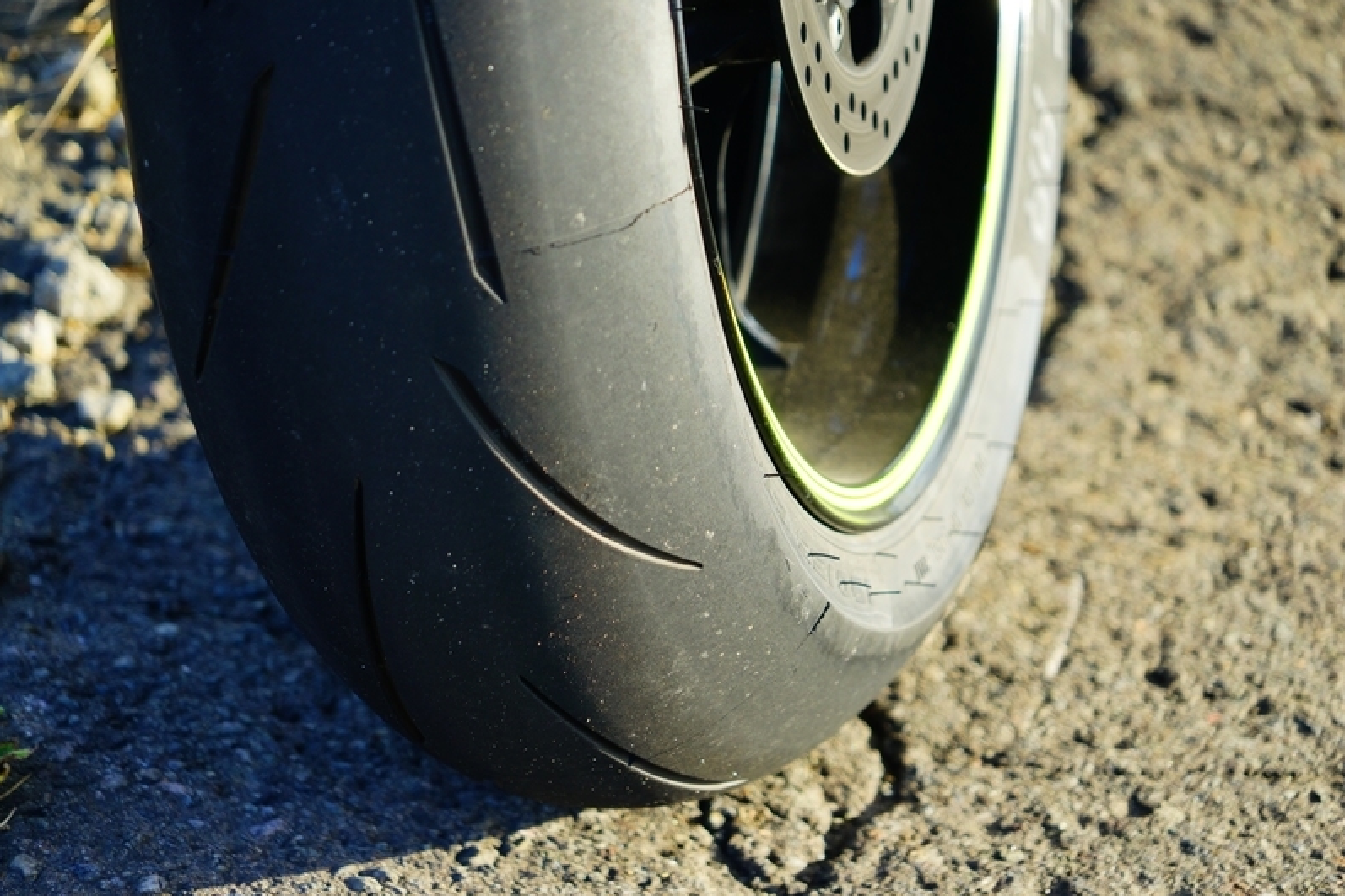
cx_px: 672
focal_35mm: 241
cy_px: 447
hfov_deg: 8.5
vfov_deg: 5.7
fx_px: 9002
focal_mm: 240
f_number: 6.3
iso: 320
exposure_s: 1/250
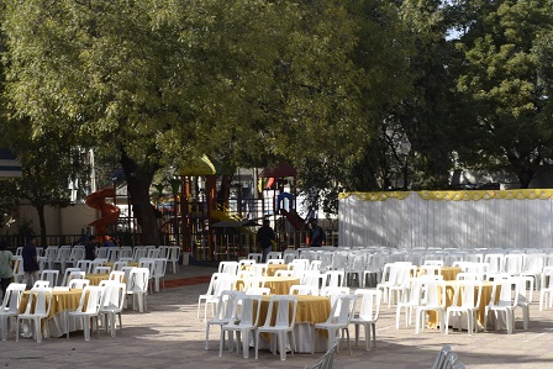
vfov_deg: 20.1
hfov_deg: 29.8
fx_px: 1028
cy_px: 305
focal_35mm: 67
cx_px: 164
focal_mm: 25
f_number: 8
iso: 100
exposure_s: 1/200
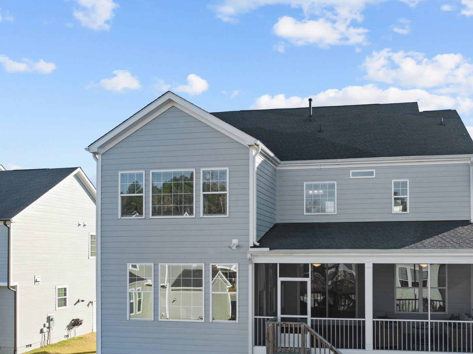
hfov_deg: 53.3
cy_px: 247
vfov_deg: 41.0
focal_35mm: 34
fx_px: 464
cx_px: 301
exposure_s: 1/640
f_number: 2.8
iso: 340
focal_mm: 12.29
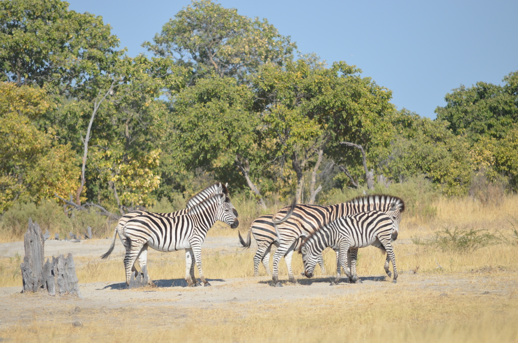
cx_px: 259
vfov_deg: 3.0
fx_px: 6462
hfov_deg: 4.6
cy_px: 172
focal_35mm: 450
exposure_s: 1/800
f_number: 7.1
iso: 200
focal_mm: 300
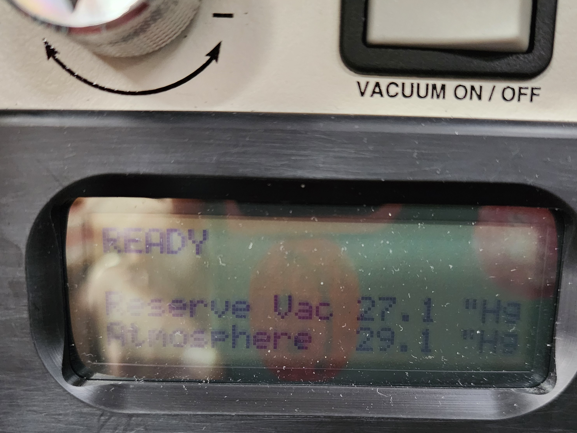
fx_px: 517
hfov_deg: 58.3
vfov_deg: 44.8
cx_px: 311
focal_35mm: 31
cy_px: 289
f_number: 1.8
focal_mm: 6.4
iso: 1000
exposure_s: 1/120
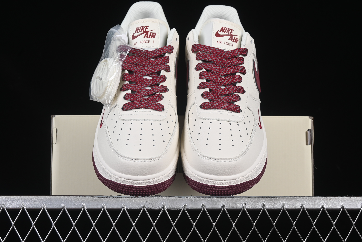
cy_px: 121
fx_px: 754
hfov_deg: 27.0
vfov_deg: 18.2
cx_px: 181
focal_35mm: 75
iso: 160
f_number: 8
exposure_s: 1/80
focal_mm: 50
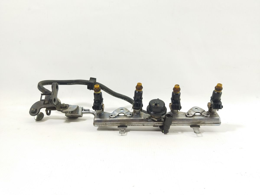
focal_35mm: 27
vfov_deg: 51.4
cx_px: 130
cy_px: 98
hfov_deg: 65.3
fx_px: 203
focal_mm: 4.71
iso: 173
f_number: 1.79
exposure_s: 1/100
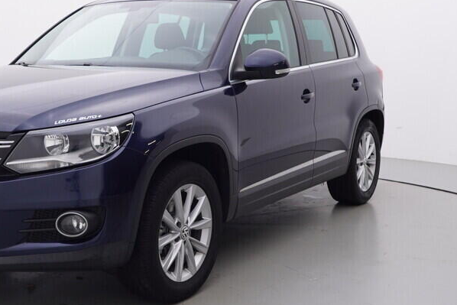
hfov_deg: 36.5
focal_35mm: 54
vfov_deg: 25.0
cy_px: 157
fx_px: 688
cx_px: 168
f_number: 5
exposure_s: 1/80
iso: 200
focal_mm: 15
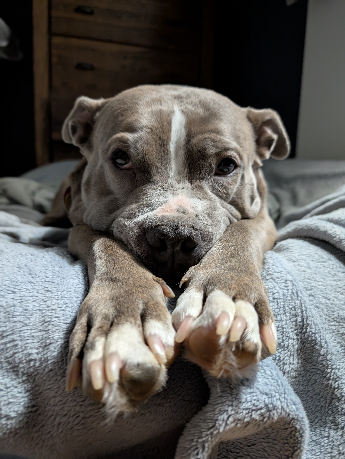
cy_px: 230
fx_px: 318
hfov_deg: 56.9
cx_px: 172
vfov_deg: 71.5
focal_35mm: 24
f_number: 1.68
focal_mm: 6.9
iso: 800
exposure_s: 1/23.8
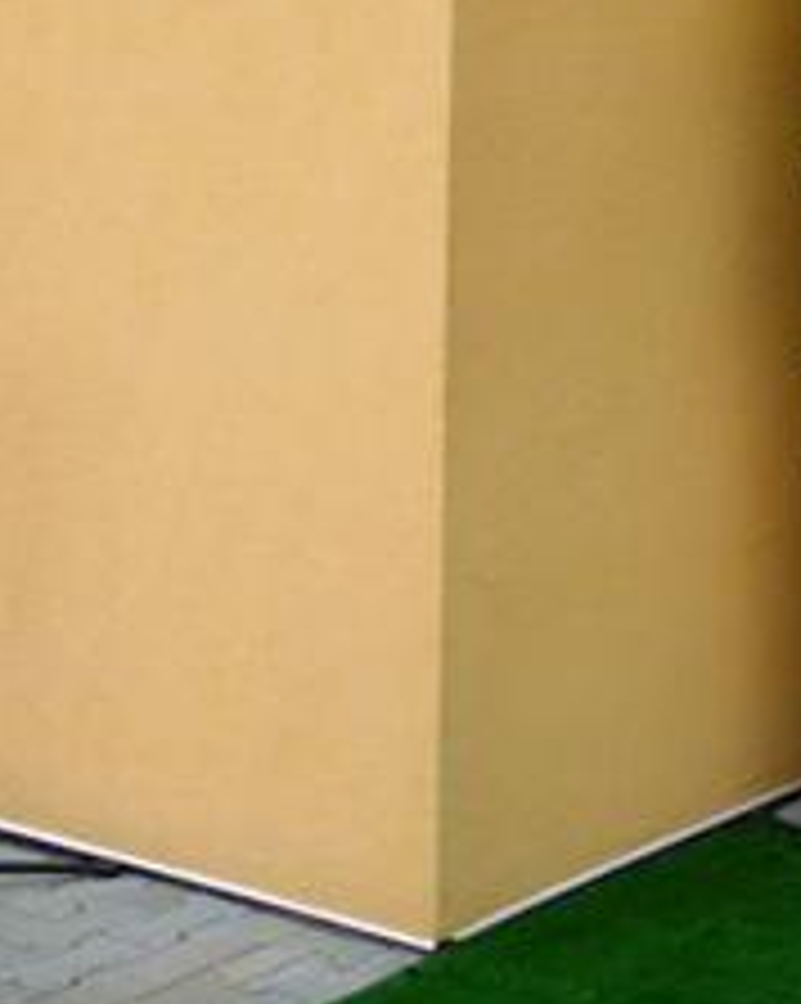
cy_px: 90
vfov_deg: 26.2
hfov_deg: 19.1
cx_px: 1215
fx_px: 2077
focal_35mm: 70
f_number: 4
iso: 100
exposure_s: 1/1000
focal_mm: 4.5
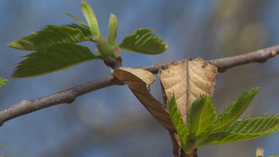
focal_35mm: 1219
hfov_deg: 1.8
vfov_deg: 1.0
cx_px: 395
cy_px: 83
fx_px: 9017
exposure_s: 1/250
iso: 280
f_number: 13
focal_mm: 190
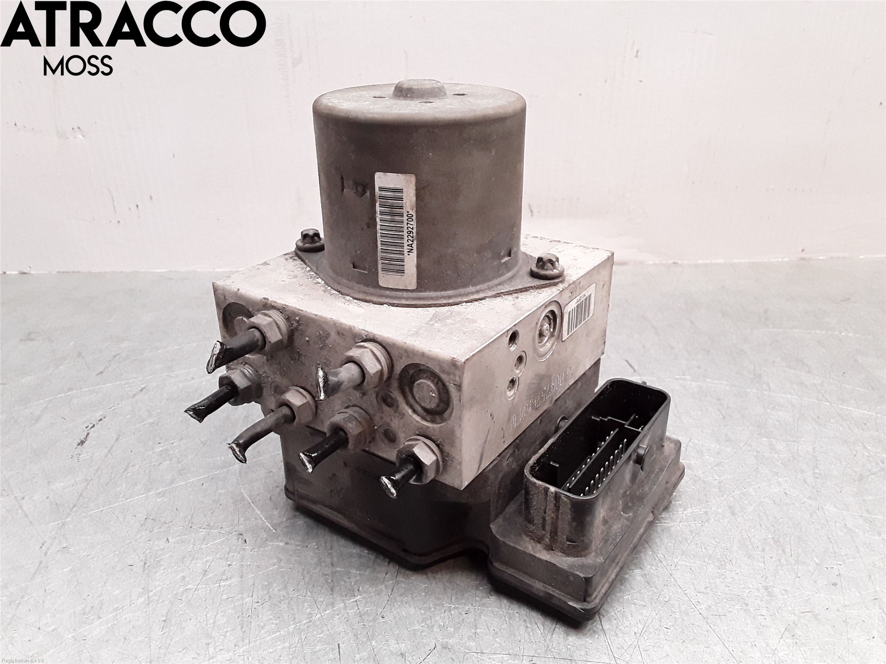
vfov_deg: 49.7
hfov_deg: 63.4
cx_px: 443
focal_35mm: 28
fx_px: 717
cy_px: 332
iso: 100
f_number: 1.9
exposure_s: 1/100
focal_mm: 2.91
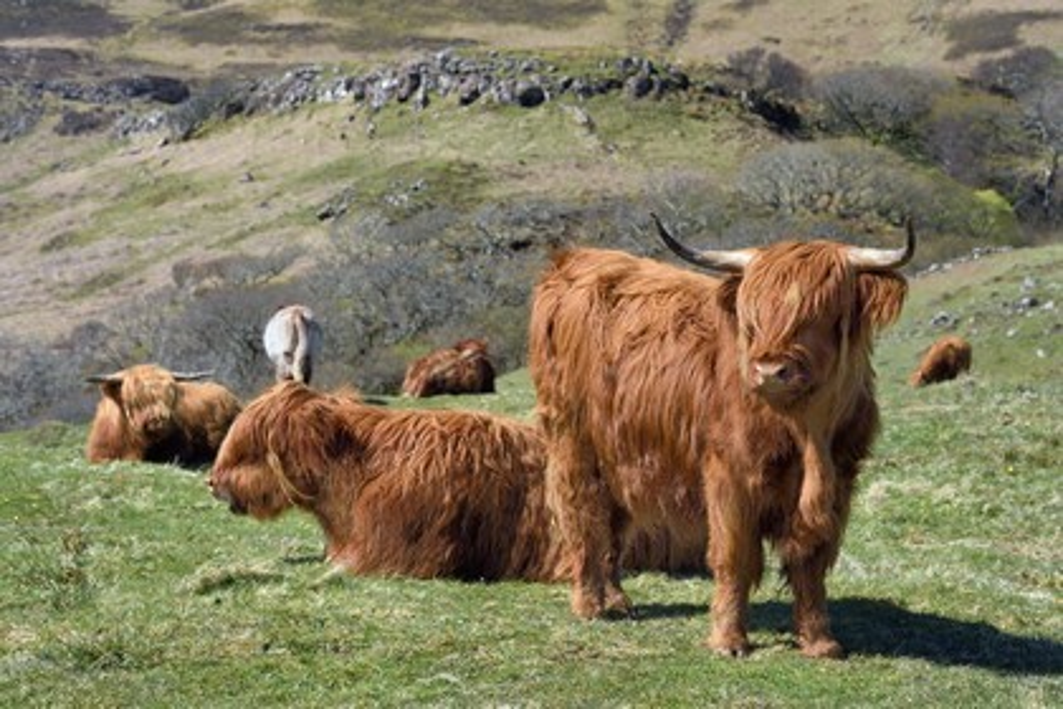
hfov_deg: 20.0
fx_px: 3012
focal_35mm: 102
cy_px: 354
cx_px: 532
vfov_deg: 13.4
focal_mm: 102
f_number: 9
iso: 200
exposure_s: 1/320
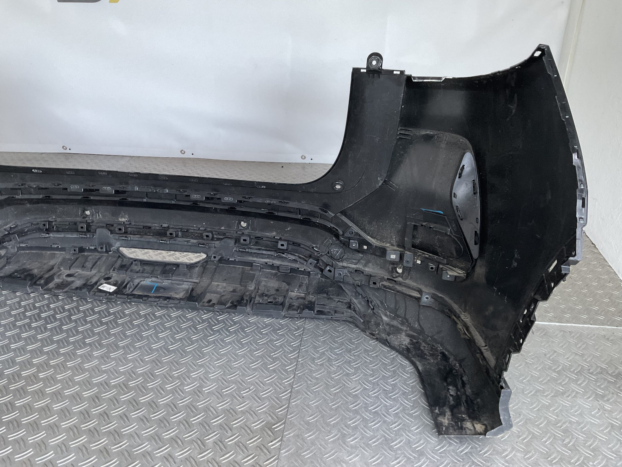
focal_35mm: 29
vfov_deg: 48.2
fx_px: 521
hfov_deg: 61.7
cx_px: 311
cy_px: 234
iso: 80
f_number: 1.8
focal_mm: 3
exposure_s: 1/50
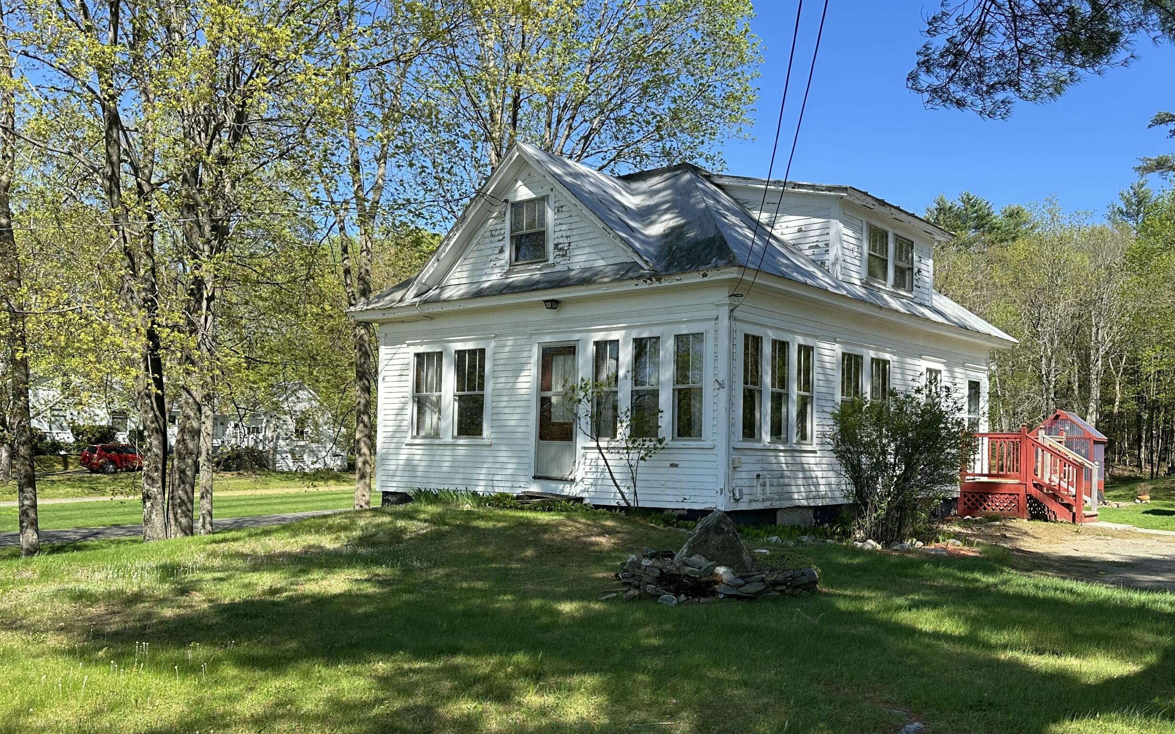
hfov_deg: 61.2
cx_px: 624
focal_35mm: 31
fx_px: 993
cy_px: 442
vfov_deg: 40.4
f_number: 1.78
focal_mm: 6.86
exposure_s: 1/2070
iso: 80
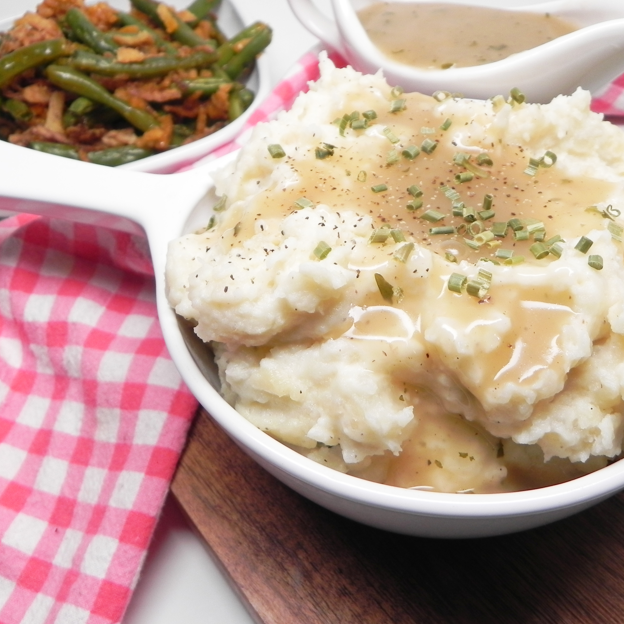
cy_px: 298
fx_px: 673
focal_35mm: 33
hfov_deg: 49.7
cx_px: 338
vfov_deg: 49.7
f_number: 2.8
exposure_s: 1/55.7
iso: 160
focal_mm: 4.6
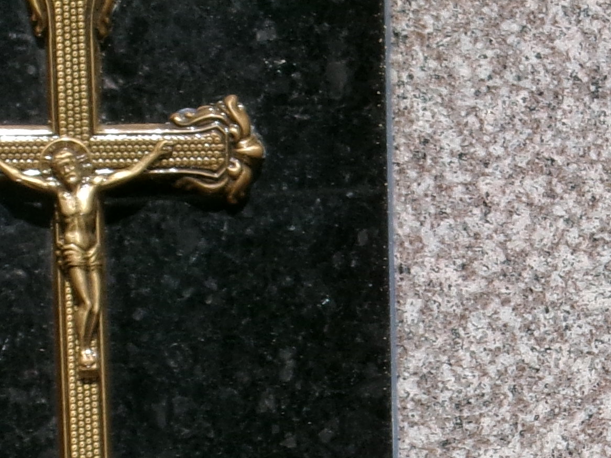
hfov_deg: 7.7
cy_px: 694
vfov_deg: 5.8
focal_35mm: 253
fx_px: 4465
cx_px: 897
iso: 100
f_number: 13.7
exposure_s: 1/125
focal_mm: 11.5
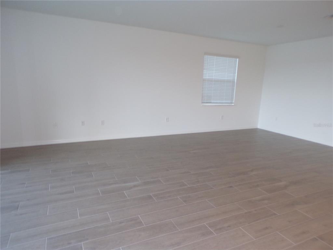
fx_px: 231
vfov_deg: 56.8
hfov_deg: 71.6
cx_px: 166
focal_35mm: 24
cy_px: 125
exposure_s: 1/34
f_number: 3
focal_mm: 4.3
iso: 200
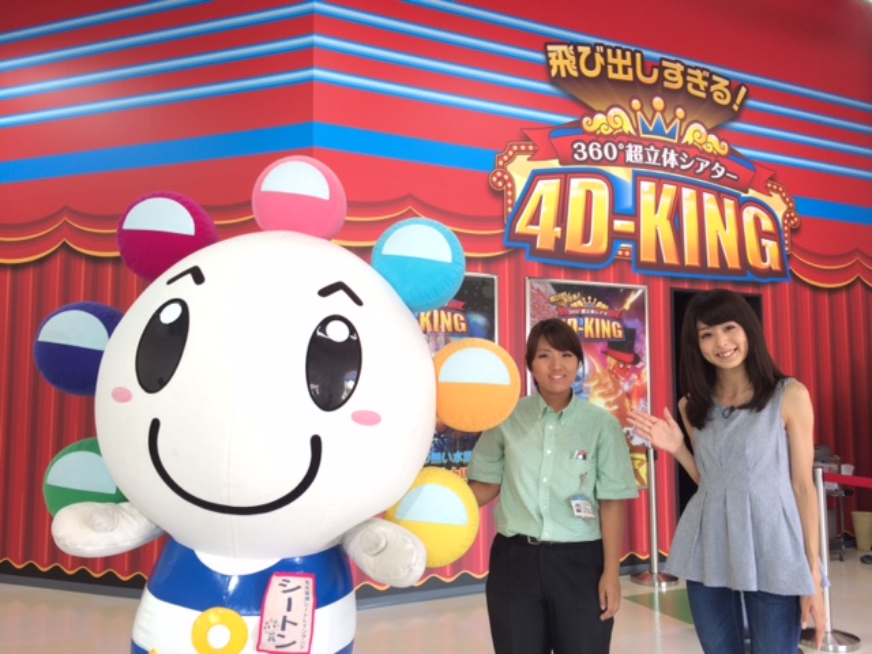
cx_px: 436
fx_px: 731
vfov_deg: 48.2
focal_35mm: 29
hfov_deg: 61.7
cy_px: 327
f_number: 2.2
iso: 40
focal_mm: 4.15
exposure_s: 1/30
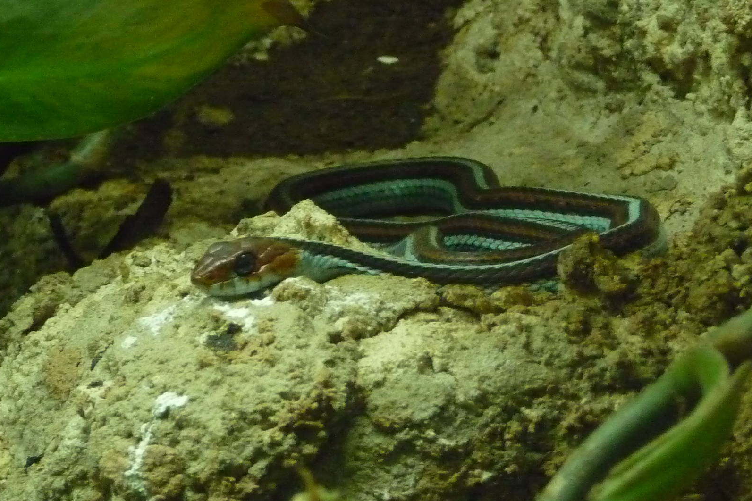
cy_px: 238
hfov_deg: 17.5
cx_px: 375
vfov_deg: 11.7
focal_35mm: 117
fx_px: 2444
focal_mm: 11.3
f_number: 4.5
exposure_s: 1/40
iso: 800
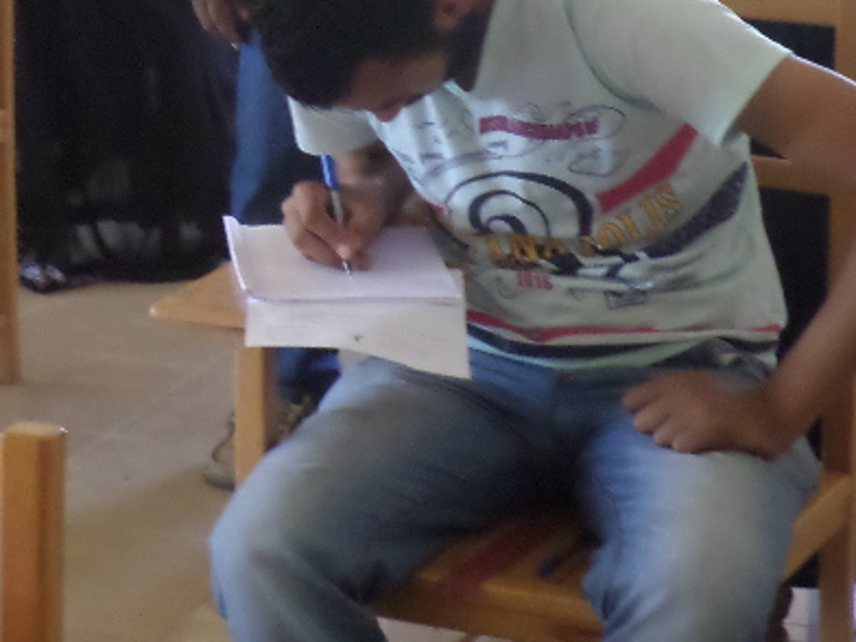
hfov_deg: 13.6
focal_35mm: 141
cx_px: -170
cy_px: -127
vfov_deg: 10.4
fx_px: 3487
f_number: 3.6
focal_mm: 9.7
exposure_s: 1/45
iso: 480
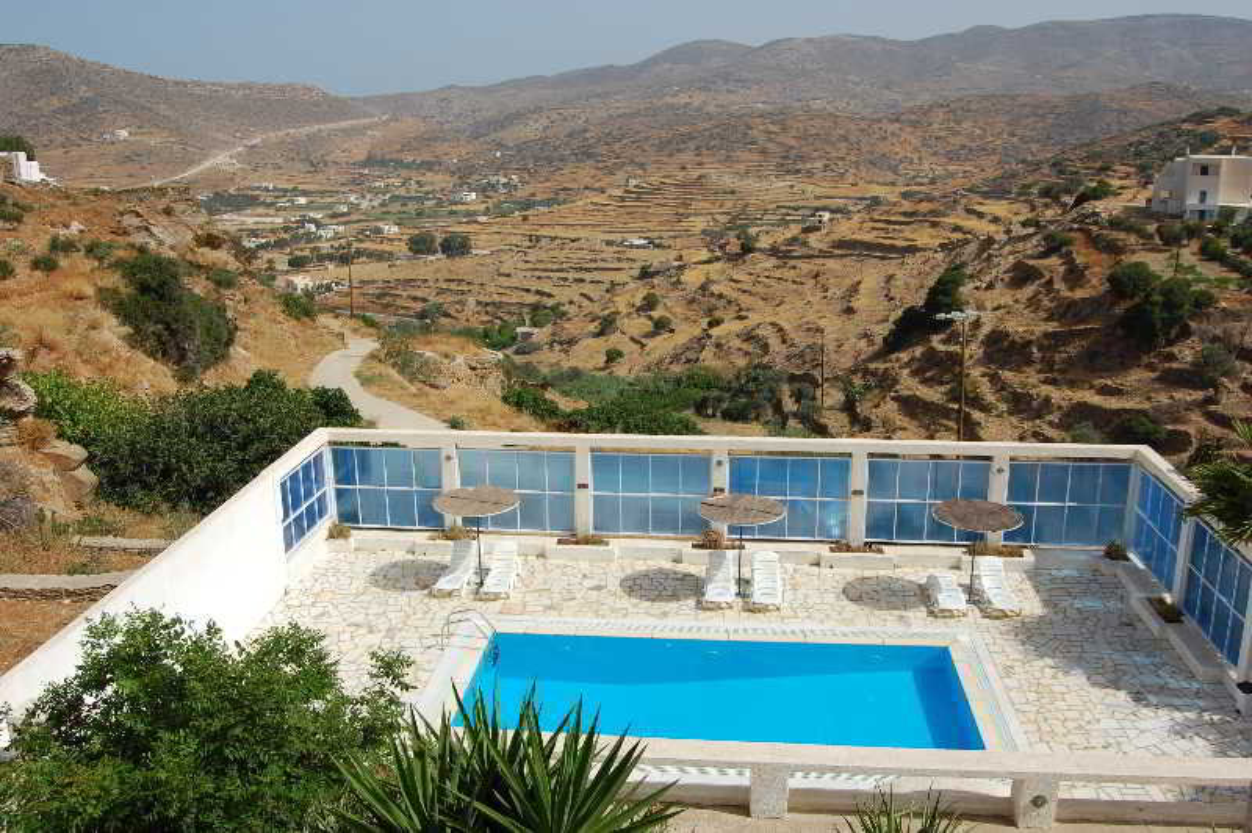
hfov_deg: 57.3
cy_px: 416
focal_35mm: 33
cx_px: 626
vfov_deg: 39.9
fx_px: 1147
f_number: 10
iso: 200
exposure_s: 1/400
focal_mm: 22
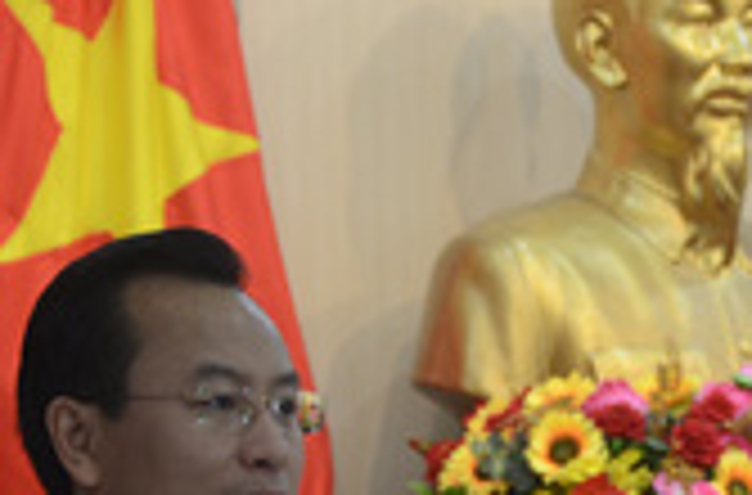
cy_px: 544
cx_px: 531
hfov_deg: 6.4
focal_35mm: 321
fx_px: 6680
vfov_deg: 4.2
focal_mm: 66
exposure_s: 1/50
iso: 640
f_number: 5.3
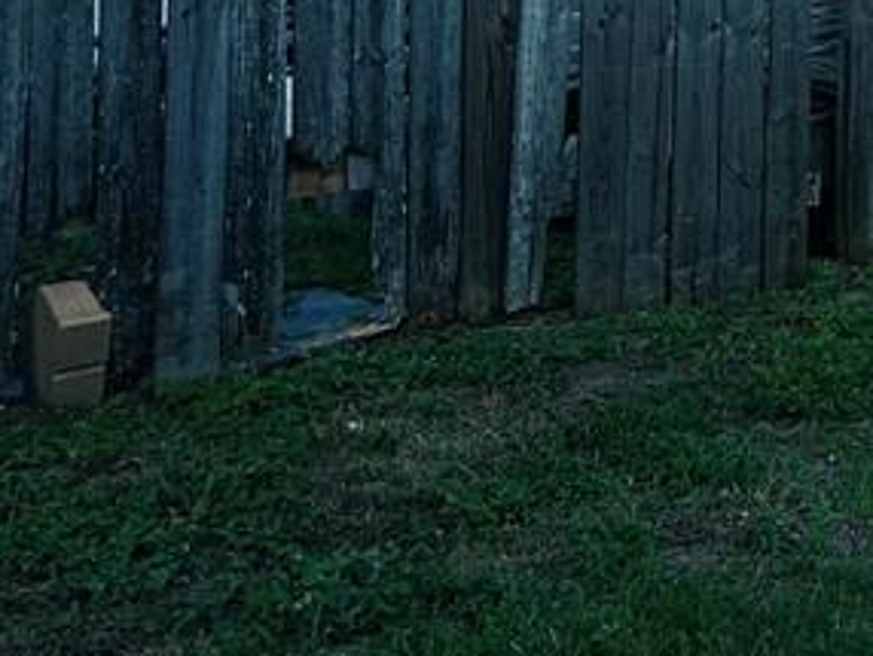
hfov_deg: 19.1
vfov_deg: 15.0
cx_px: 1215
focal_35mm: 93
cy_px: -275
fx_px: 2347
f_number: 1.5
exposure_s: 1/1100
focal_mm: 5.7
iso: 50
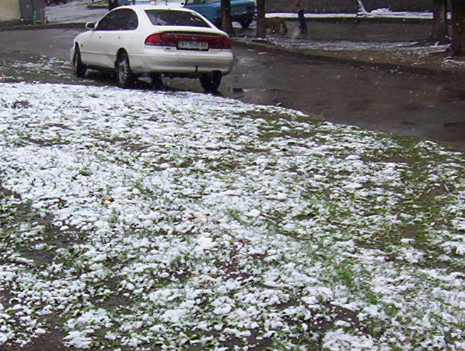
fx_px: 1441
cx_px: 226
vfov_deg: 13.8
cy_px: 286
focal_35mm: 107
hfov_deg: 18.3
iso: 100
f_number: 2.73
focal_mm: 5.77
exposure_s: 1/330
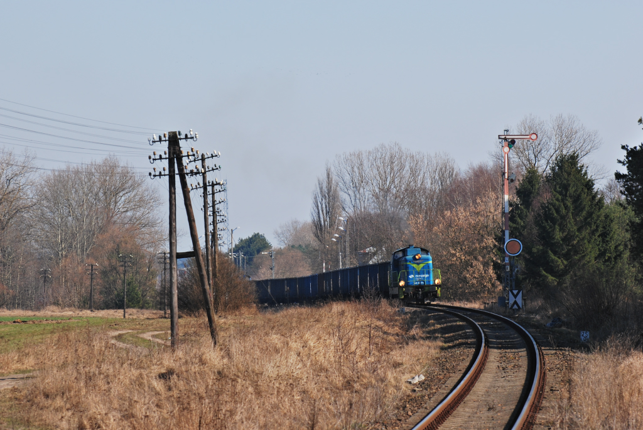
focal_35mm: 202
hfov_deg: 10.1
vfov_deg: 6.8
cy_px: 215
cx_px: 322
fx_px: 3620
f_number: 8
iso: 200
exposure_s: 1/640
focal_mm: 135
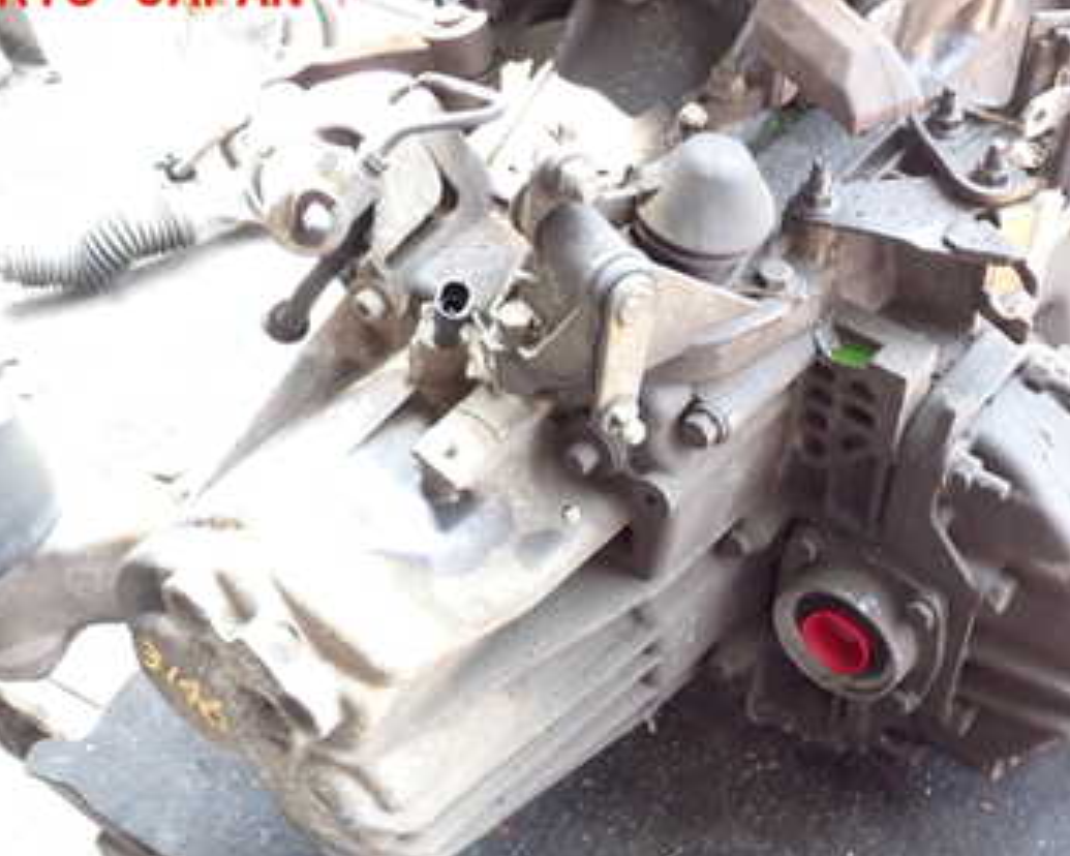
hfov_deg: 36.4
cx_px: 670
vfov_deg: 29.2
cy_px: 645
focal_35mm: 51
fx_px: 1615
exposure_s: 1/40
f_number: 2.3
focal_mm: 5.4
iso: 200
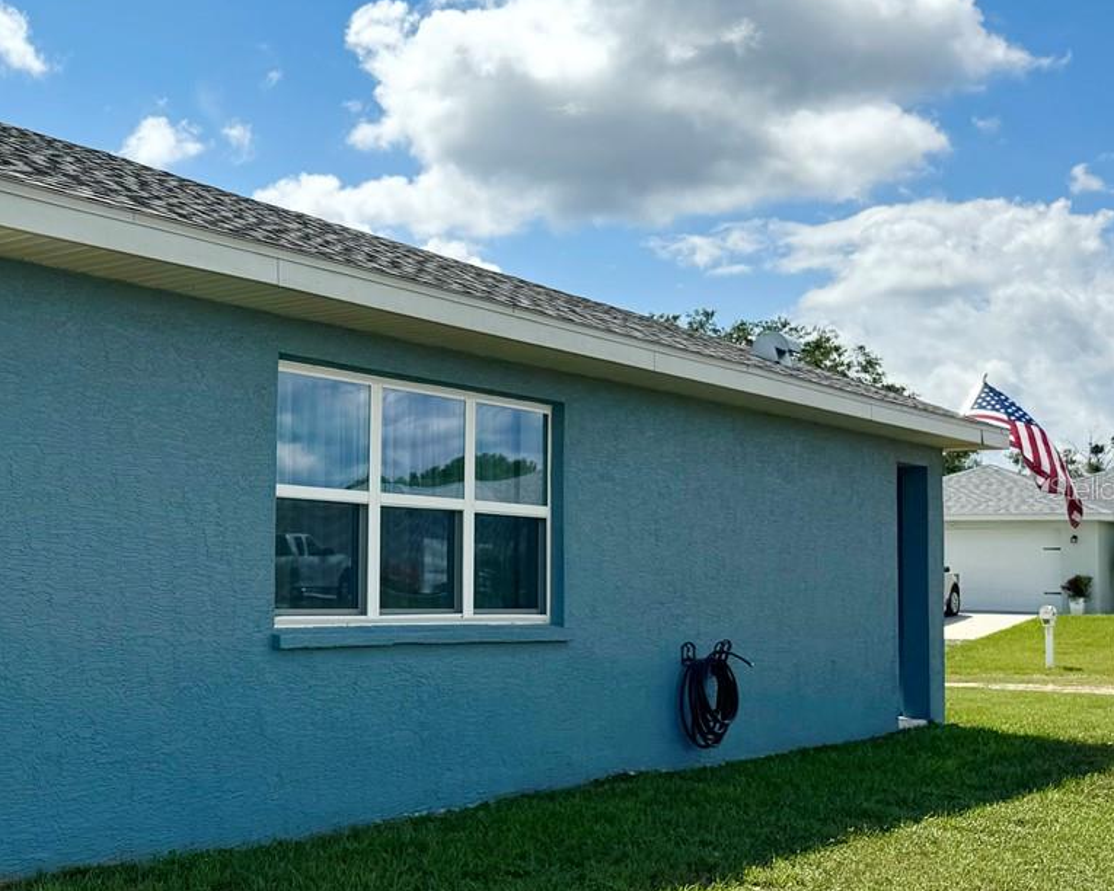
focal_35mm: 49
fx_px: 1616
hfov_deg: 34.8
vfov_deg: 30.8
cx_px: 22
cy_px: 488
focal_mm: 6.76
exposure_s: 1/9009
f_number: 1.78
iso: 80
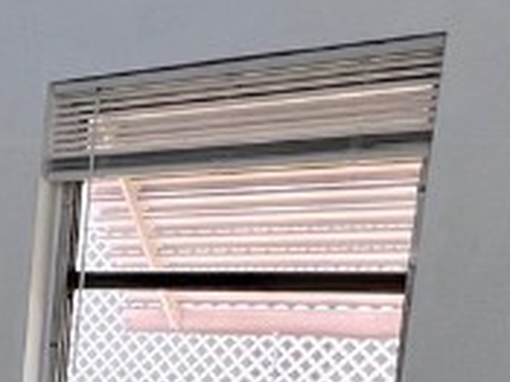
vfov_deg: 18.0
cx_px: -213
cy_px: 504
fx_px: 1119
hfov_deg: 22.1
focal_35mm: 76
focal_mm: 1.57
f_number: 1.8
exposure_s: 1/120
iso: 64
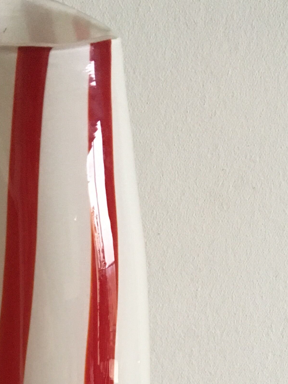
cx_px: 68
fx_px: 810
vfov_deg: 24.4
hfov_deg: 20.0
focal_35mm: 73
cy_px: 451
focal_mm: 4.15
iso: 250
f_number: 2.2
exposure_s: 1/33
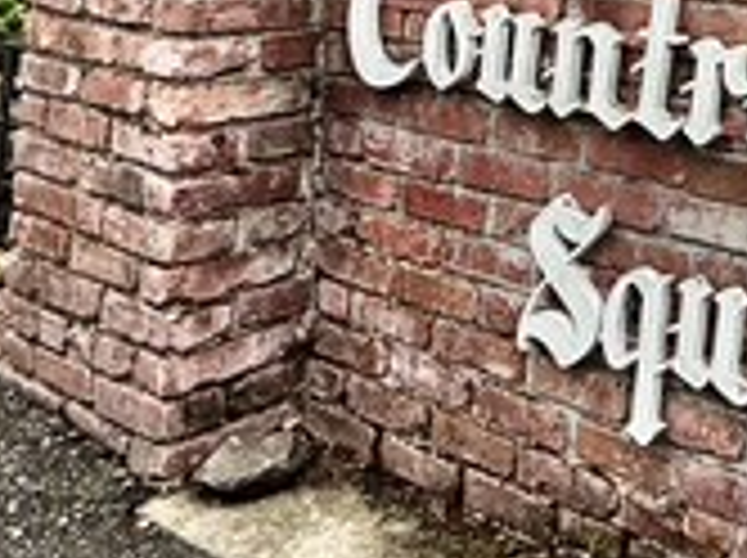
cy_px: -112
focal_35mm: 54
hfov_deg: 28.2
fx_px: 1164
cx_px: 1012
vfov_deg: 24.4
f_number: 2.2
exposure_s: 1/726
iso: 64
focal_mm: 2.22
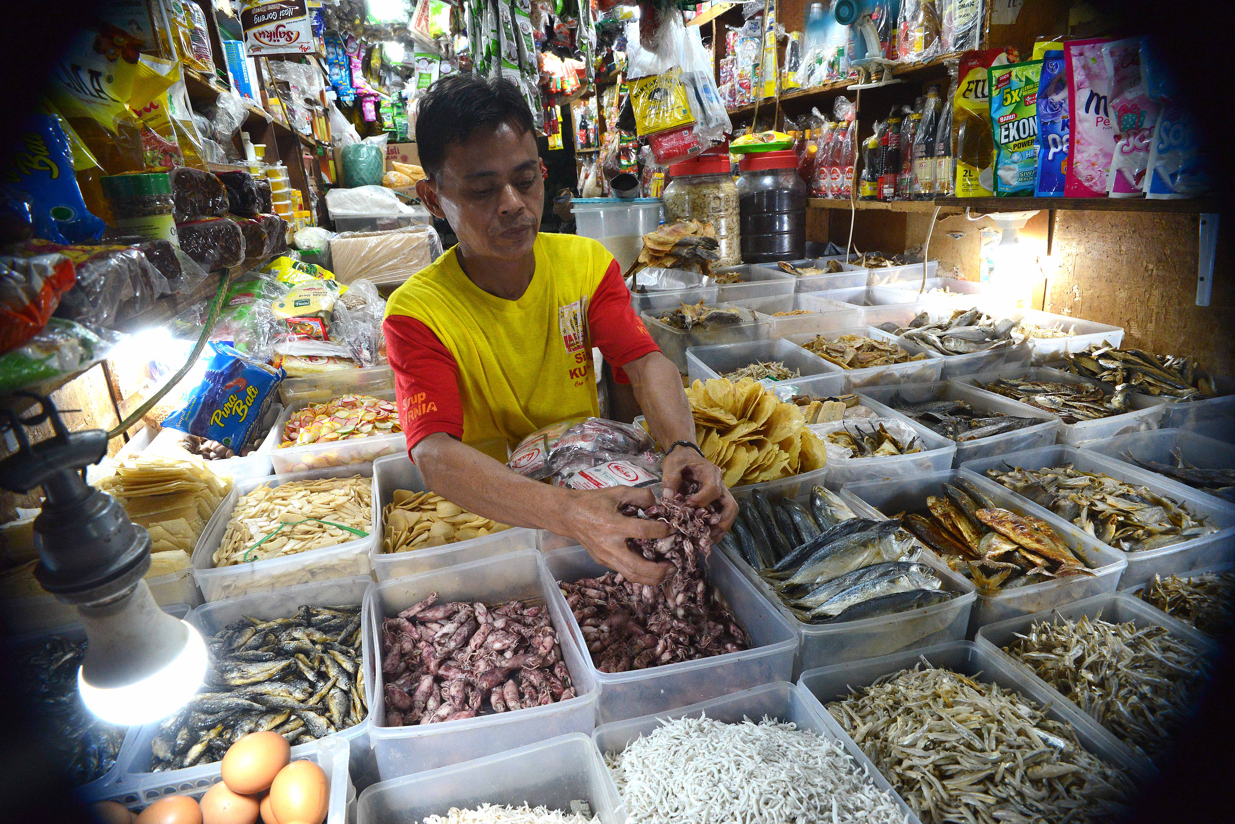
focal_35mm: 22
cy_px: 412
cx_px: 618
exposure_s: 1/125
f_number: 9
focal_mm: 22
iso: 3200
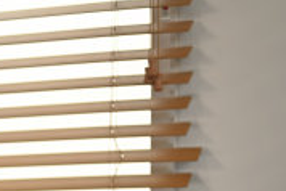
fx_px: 1368
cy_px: 311
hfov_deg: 11.2
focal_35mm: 172
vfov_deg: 7.8
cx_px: -199
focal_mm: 50
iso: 500
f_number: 1.8
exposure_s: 1/800
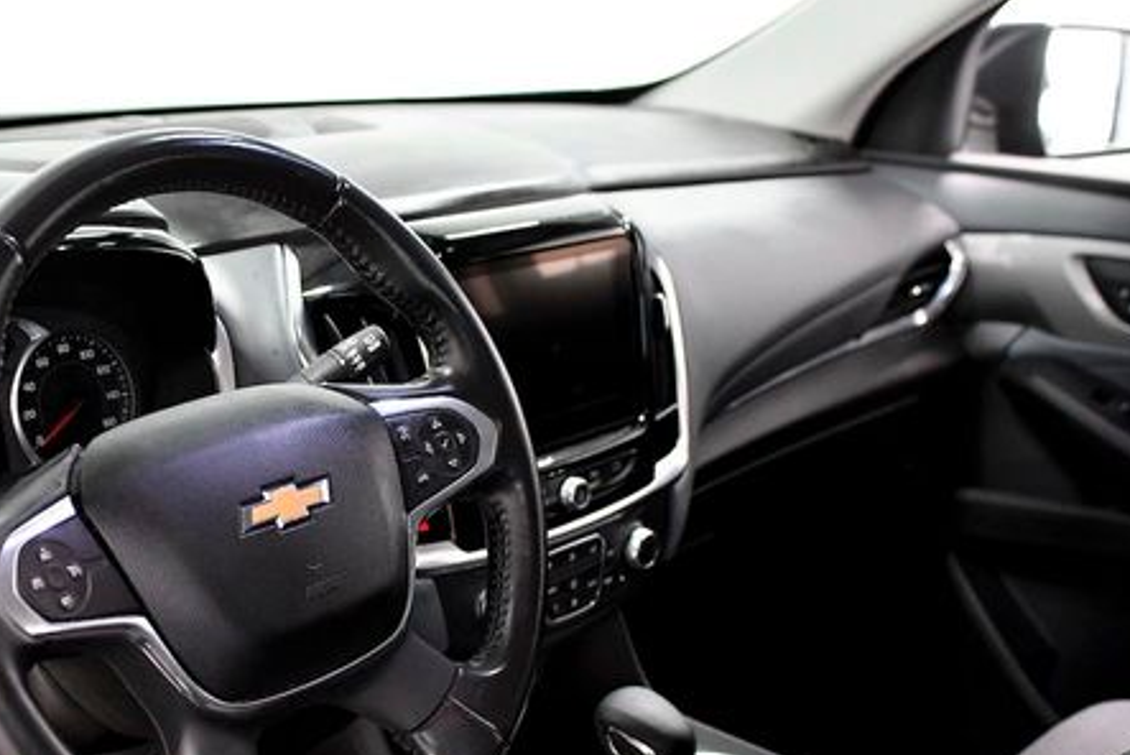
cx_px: 367
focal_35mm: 52
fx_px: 1633
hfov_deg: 37.7
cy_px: 519
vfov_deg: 25.9
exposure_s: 1/250
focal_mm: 24
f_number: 3.5
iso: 2500
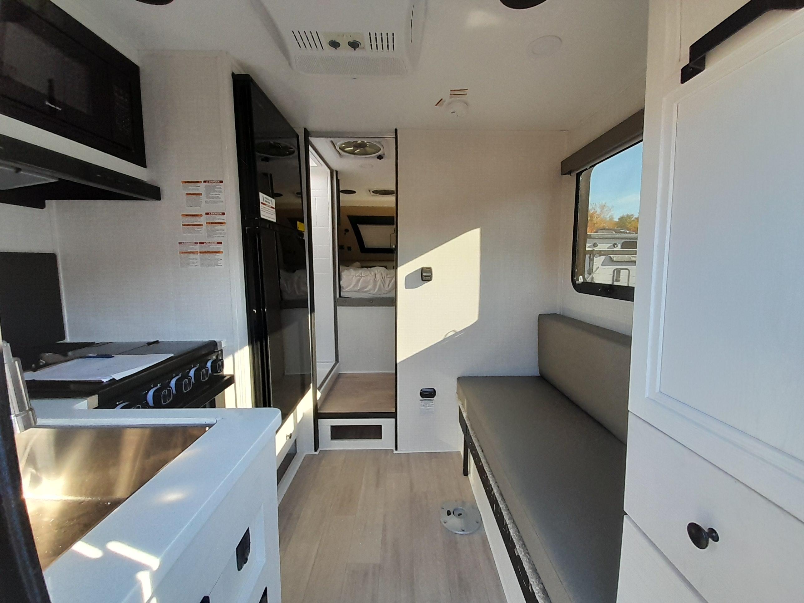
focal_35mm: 13
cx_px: 402
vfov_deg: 89.9
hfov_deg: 106.2
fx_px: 302
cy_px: 302
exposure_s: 1/100
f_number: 2.2
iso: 64
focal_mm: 1.13
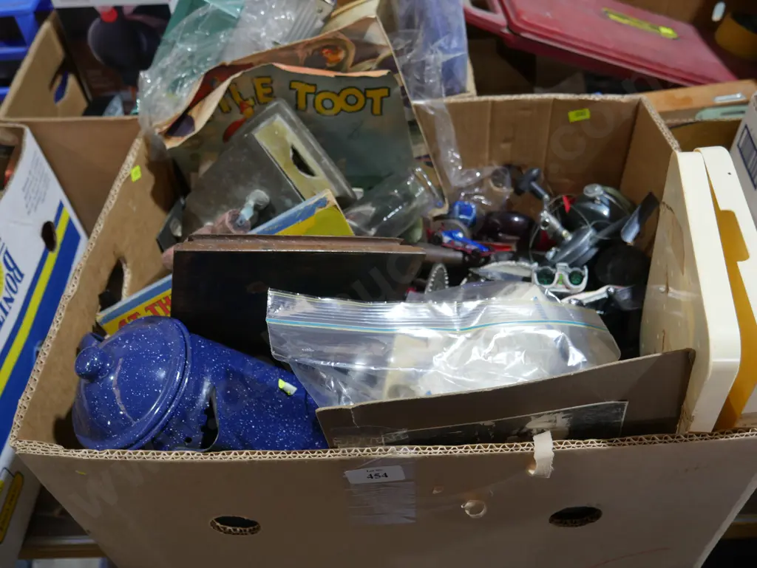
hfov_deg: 59.9
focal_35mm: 30
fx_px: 656
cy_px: 284
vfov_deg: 46.8
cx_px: 378
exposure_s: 1/60
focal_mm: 15
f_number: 3.6
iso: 320
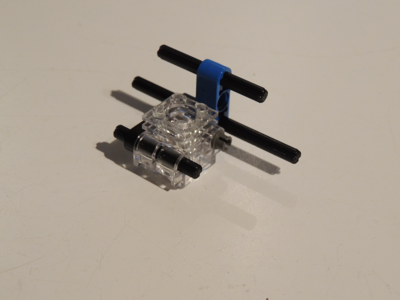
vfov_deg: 19.6
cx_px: 200
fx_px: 867
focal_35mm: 75
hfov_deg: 26.0
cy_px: 150
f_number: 3.9
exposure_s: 1/25
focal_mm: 13.3
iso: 720
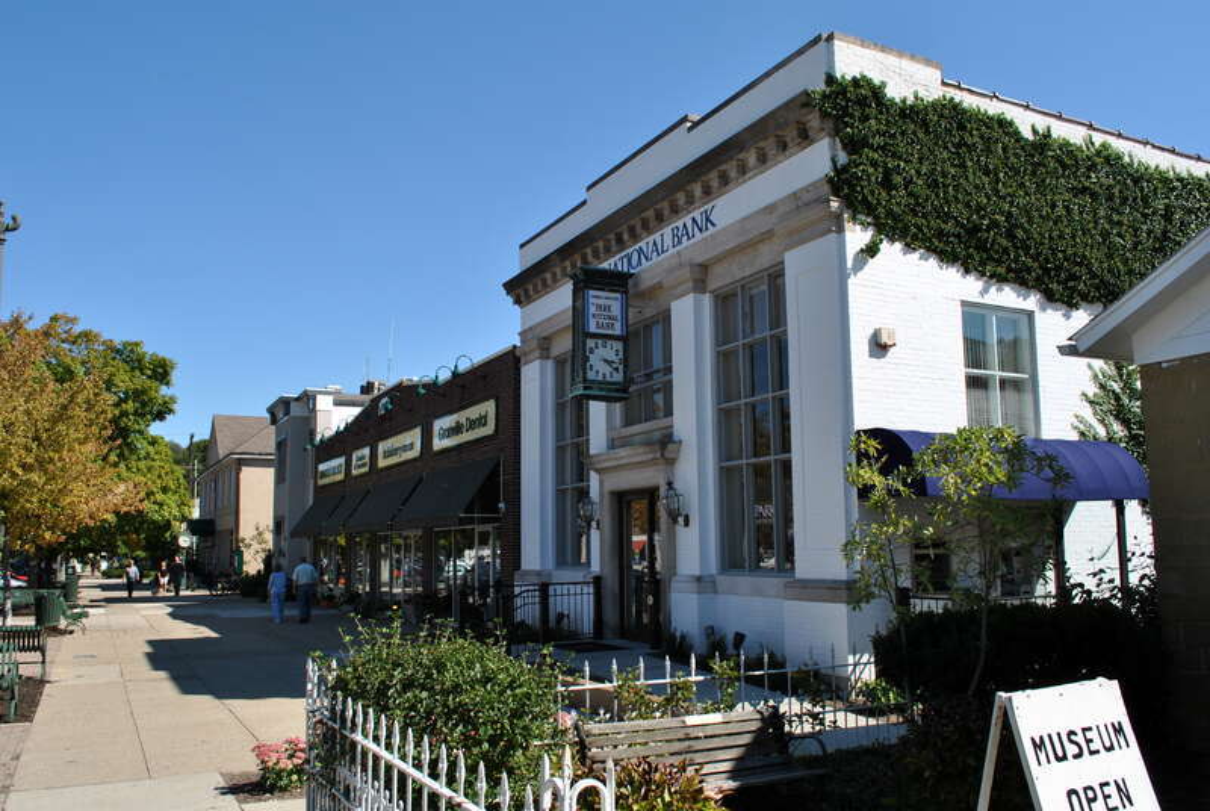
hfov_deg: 67.3
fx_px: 909
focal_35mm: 27
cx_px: 605
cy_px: 406
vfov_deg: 48.1
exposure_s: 1/250
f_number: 8
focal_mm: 18
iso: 100
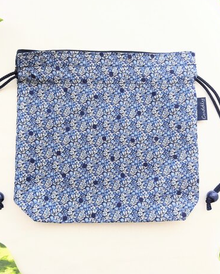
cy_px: 133
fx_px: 252
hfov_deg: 47.1
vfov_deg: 57.1
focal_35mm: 31
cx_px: 101
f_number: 1.9
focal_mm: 5.5
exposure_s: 1/60
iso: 466
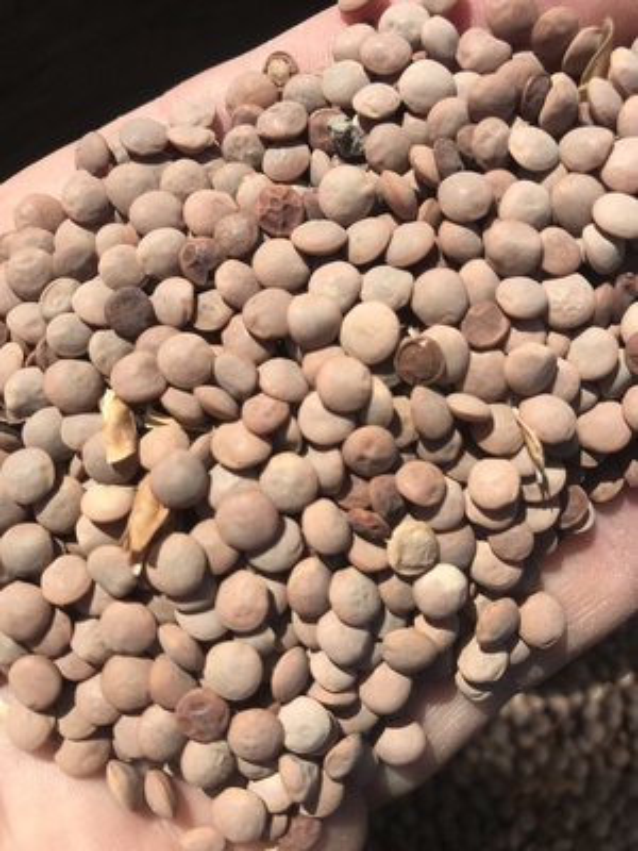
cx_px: 319
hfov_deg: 49.7
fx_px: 688
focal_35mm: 28
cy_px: 426
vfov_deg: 63.4
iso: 20
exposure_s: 1/2817
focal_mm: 3.99
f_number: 1.8
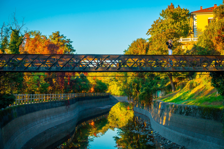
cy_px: 74
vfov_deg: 19.5
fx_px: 436
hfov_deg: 28.8
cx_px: 112
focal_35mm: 70
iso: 125
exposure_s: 1/200
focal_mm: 25.7
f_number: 4
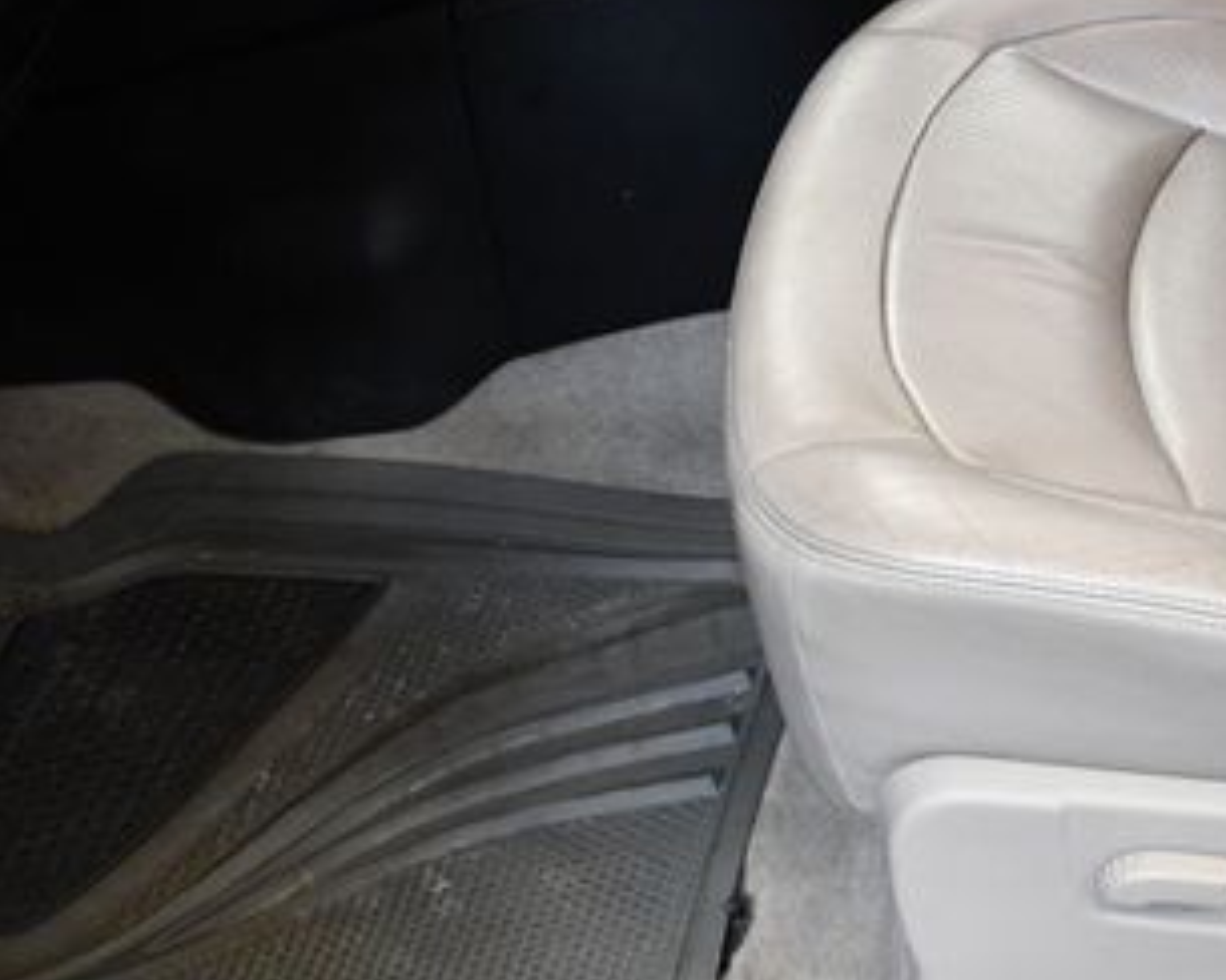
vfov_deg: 21.2
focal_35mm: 71
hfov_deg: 26.3
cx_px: 957
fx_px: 2576
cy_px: 815
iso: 1600
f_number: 3.5
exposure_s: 1/125
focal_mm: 18
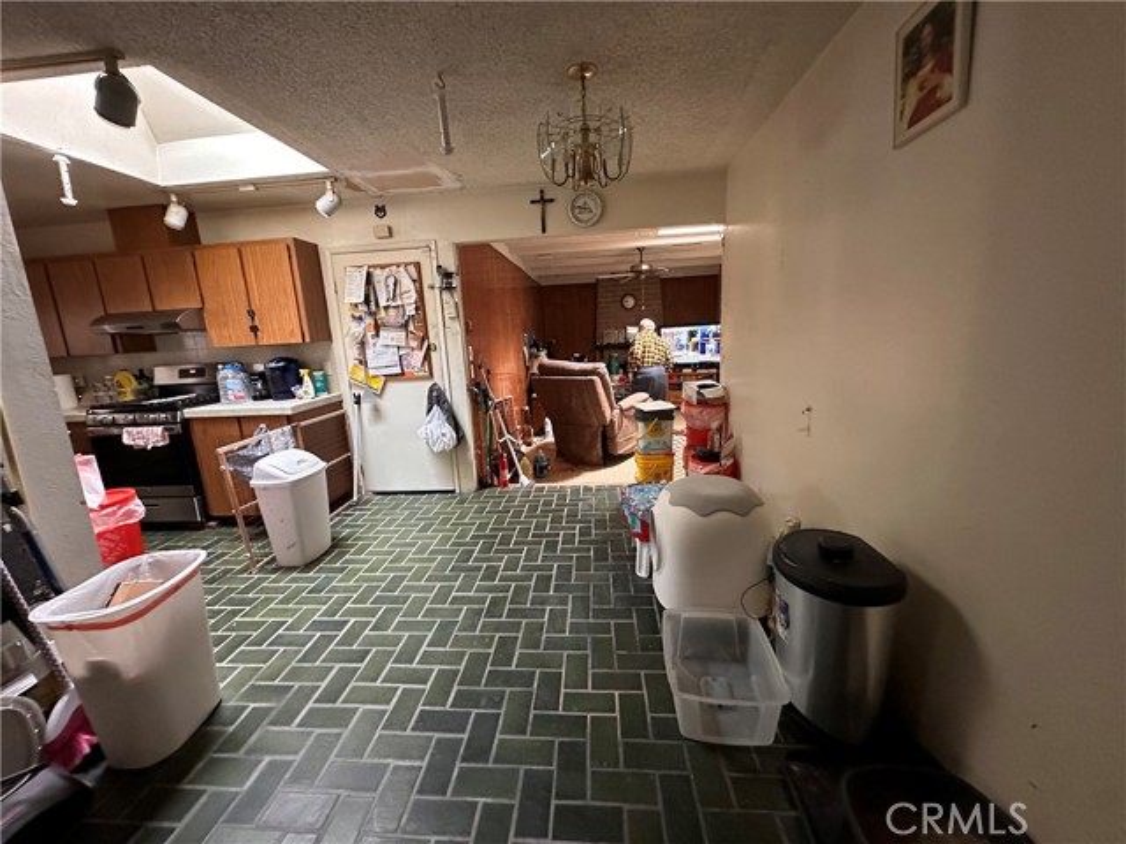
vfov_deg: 85.7
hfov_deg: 102.1
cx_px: 563
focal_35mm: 14
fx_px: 455
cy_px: 422
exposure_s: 1/53
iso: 640
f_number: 2.2
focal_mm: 2.22
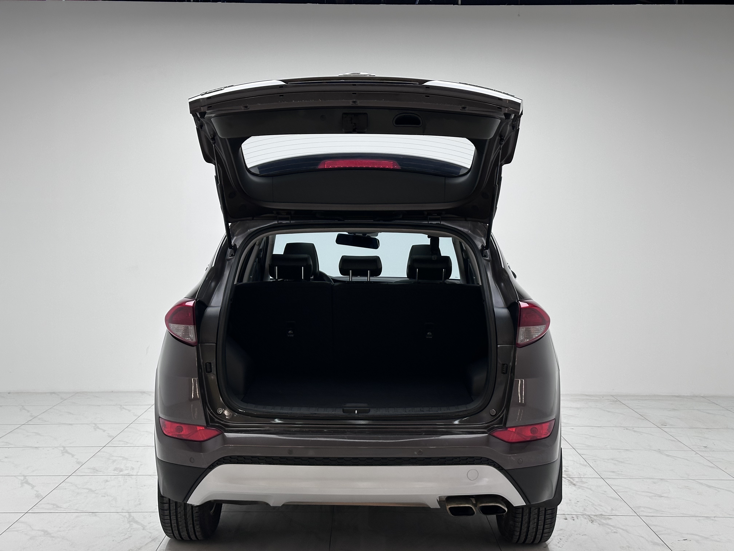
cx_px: 367
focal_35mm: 48
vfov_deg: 30.3
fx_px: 1018
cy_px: 276
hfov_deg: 39.7
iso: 50
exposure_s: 1/173
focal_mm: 6.86
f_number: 1.78
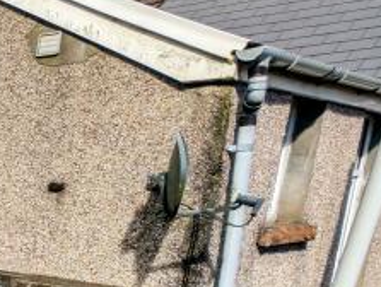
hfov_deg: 20.7
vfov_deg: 25.4
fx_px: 606
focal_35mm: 55
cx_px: -340
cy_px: 284
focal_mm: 2.23
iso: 42
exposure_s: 1/1302
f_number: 1.95
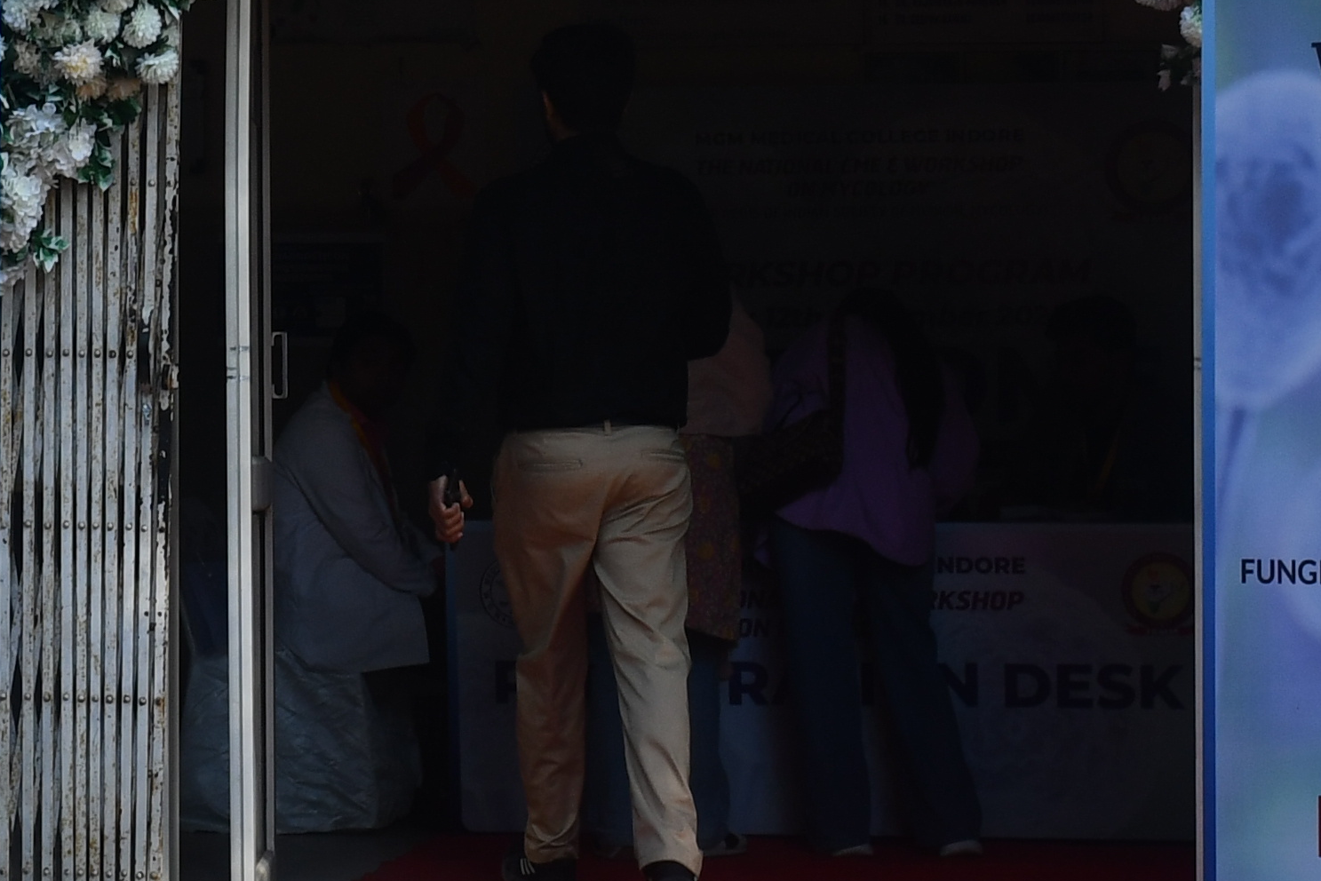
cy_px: 268
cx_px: 399
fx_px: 5358
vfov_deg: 9.4
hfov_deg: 14.0
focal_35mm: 146
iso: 250
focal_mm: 26
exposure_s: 1/250
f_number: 5.6
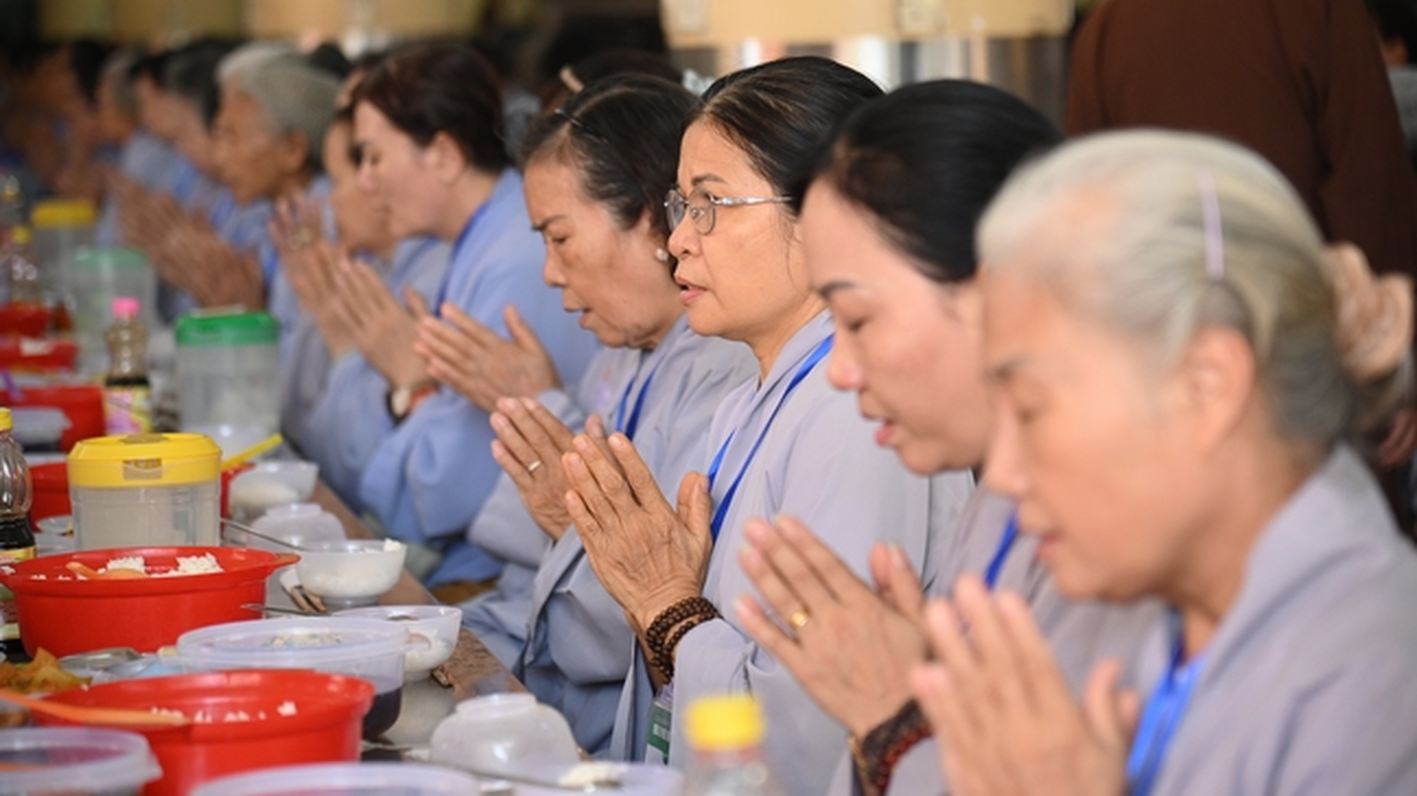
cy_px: 354
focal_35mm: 126
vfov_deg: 9.6
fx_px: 4733
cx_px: 708
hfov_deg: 17.0
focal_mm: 120
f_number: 4
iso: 1250
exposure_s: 1/200
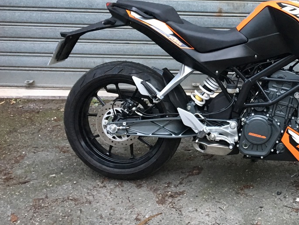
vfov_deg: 26.8
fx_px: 467
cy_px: 64
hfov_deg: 34.0
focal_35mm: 54
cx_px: 258
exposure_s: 1/20
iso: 200
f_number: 2.2
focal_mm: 4.15
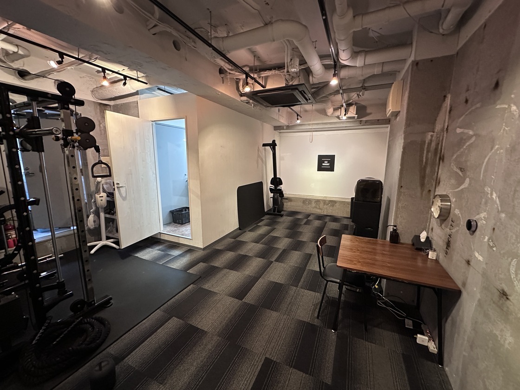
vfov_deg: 85.7
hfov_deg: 102.1
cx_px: 260
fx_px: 210
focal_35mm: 14
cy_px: 195
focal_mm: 2.22
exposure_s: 1/50
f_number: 2.2
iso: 800
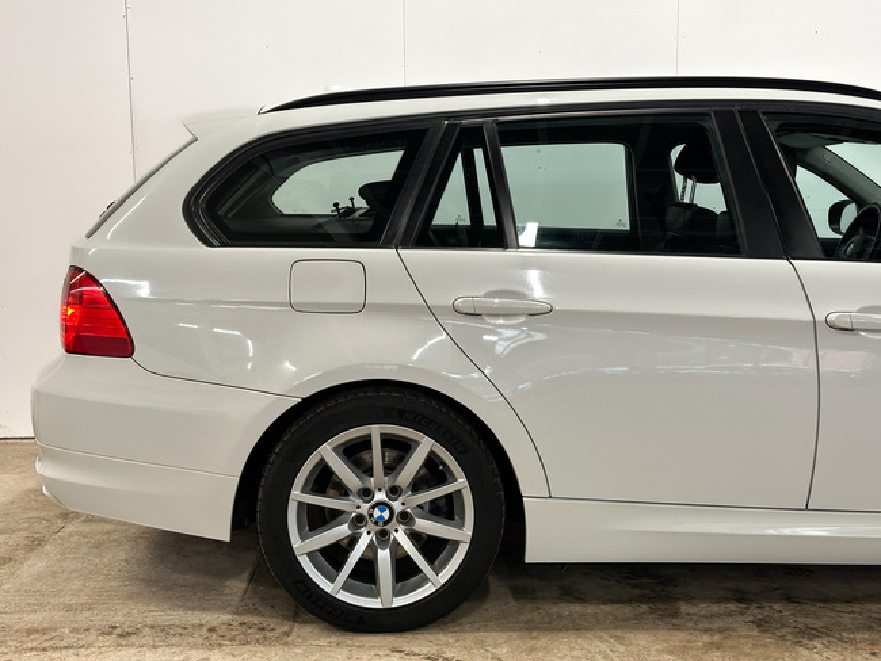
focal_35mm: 48
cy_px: 330
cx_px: 440
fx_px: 1222
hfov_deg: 39.6
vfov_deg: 30.3
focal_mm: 6.86
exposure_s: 1/50
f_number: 1.8
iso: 100
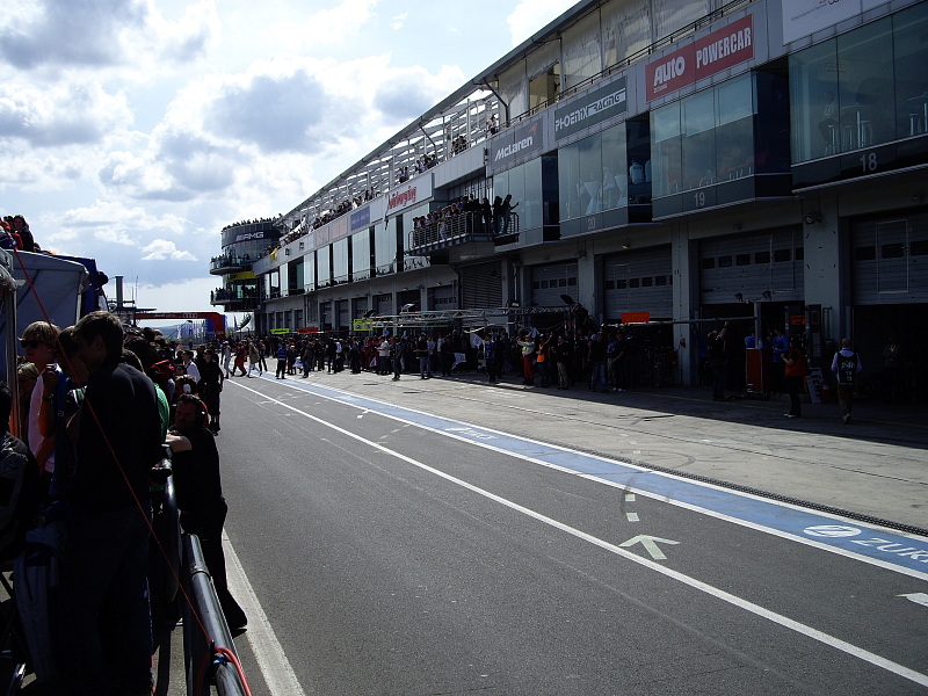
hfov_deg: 49.0
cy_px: 348
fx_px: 1019
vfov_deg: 37.7
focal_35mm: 38
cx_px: 464
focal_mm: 7.9
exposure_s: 1/400
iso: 50
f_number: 5.6
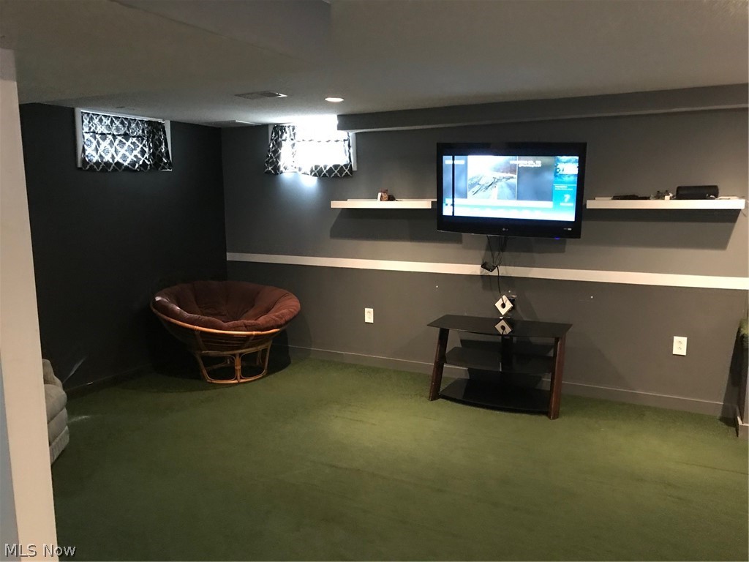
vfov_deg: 49.7
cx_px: 374
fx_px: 606
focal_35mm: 28
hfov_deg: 63.4
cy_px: 281
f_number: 1.8
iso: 100
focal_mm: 3.99
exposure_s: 1/5
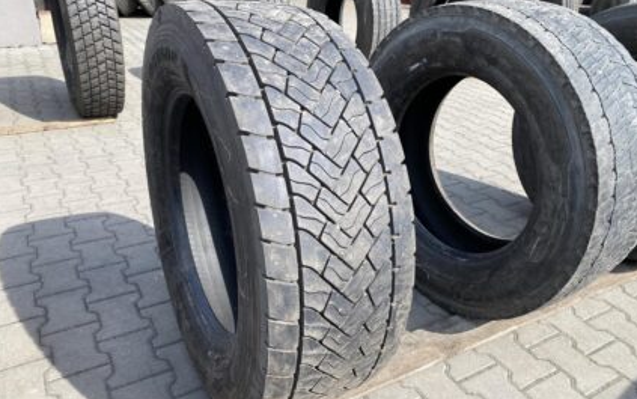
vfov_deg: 44.6
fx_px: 486
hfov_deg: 66.4
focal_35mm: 28
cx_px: 319
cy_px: 213
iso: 32
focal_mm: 4.25
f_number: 1.8
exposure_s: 1/973
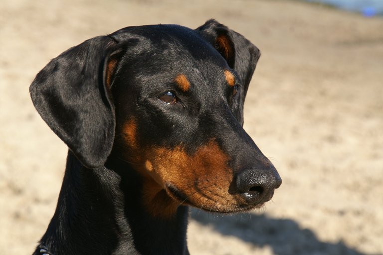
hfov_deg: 12.5
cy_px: 128
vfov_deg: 8.3
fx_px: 1754
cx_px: 192
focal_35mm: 165
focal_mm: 110
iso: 100
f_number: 11
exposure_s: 1/125
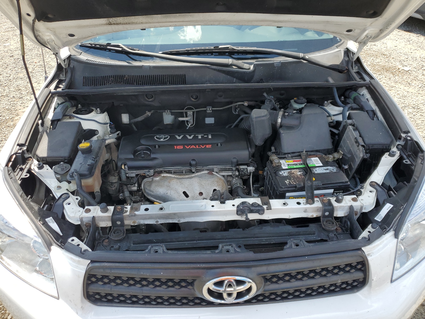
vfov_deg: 53.1
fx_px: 319
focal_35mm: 26
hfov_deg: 67.3
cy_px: 160
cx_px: 212
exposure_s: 1/909
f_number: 1.5
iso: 50
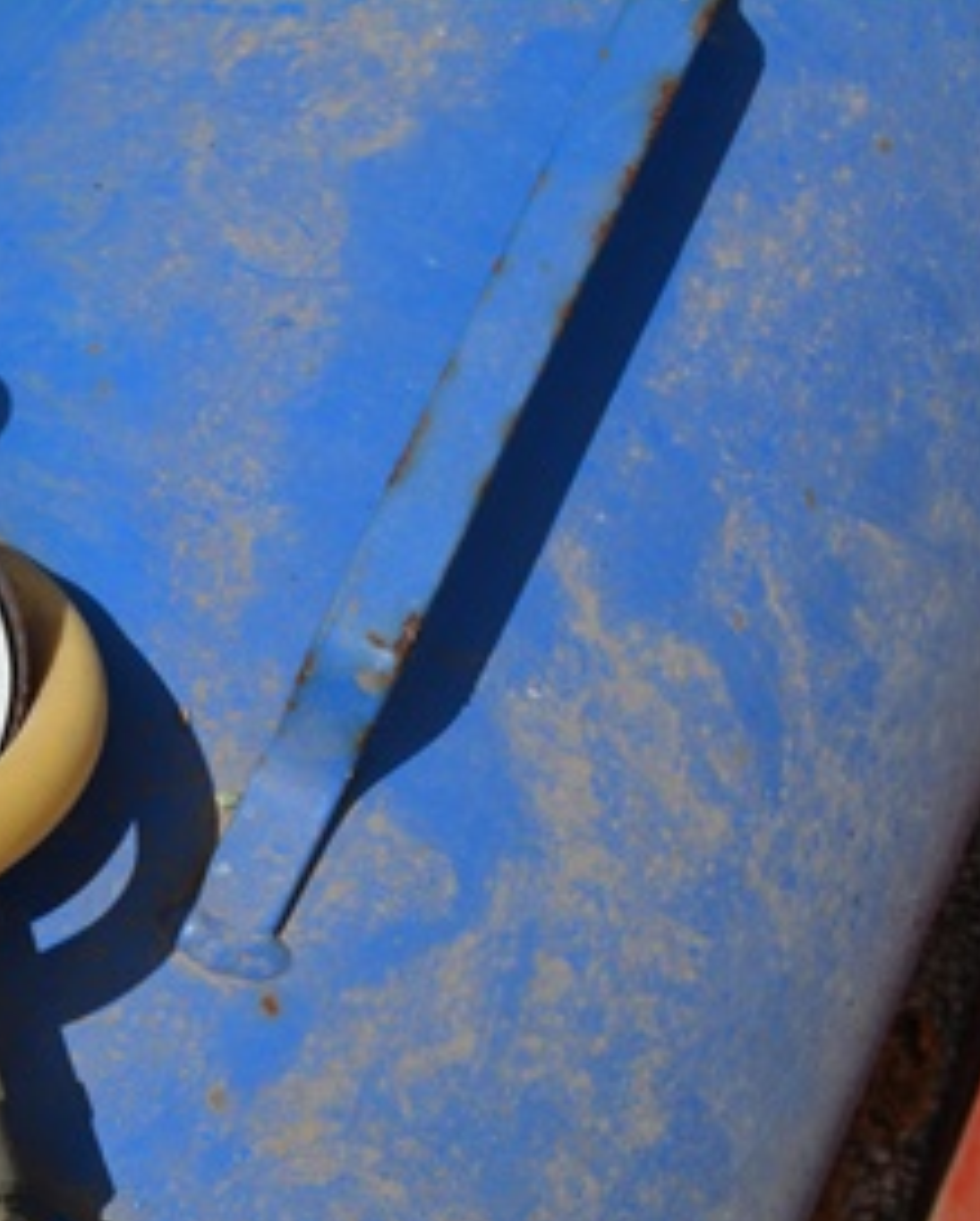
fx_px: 2461
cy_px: 890
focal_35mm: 68
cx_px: -161
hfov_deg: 21.1
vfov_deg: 27.6
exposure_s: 1/320
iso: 100
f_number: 9
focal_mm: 22
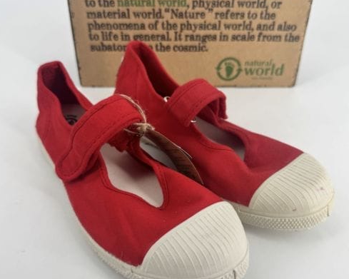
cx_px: 173
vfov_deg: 45.7
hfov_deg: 55.7
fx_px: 330
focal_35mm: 32
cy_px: 153
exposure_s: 1/756
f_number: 1.78
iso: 80
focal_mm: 6.76
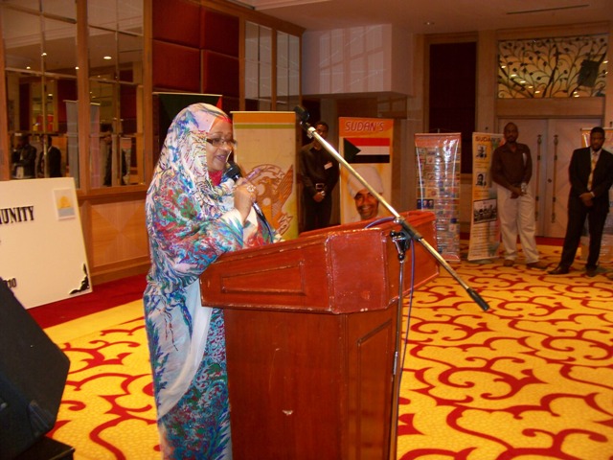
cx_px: 306
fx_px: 584
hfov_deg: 55.4
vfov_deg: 42.9
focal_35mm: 33
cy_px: 230
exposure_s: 1/8
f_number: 2.8
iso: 200
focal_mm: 5.85
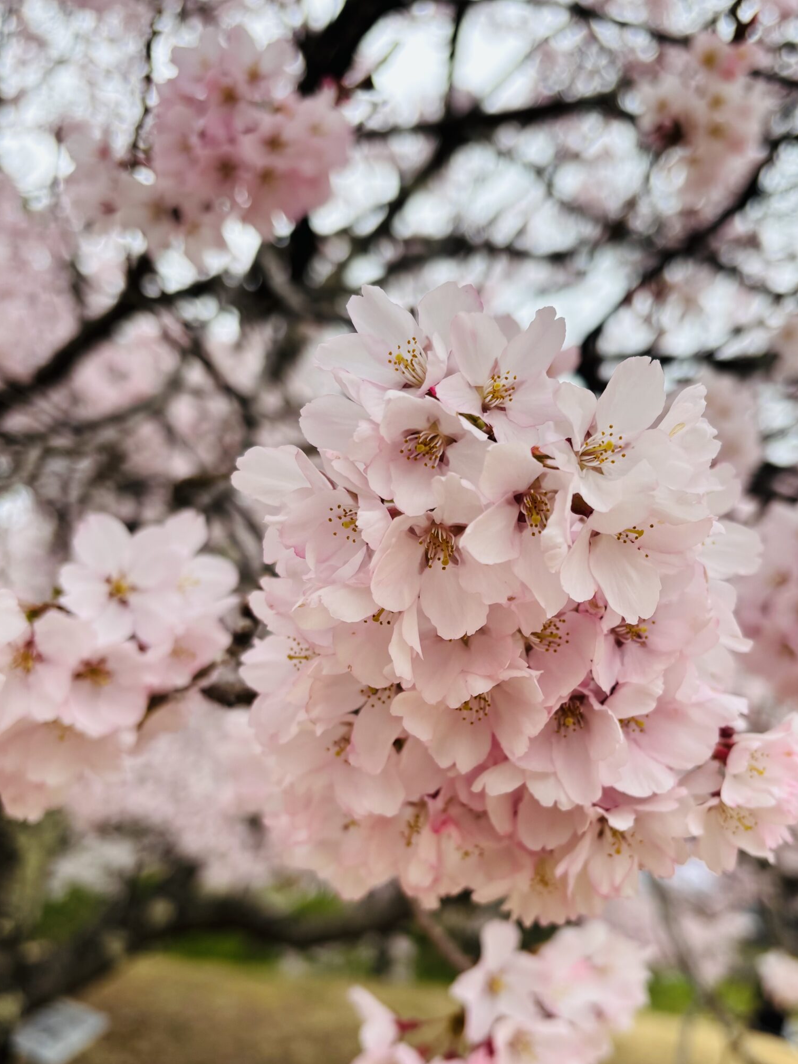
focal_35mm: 33
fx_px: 1014
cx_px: 475
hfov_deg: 42.8
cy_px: 599
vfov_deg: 55.2
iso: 50
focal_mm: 5.96
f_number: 1.6
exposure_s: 1/961
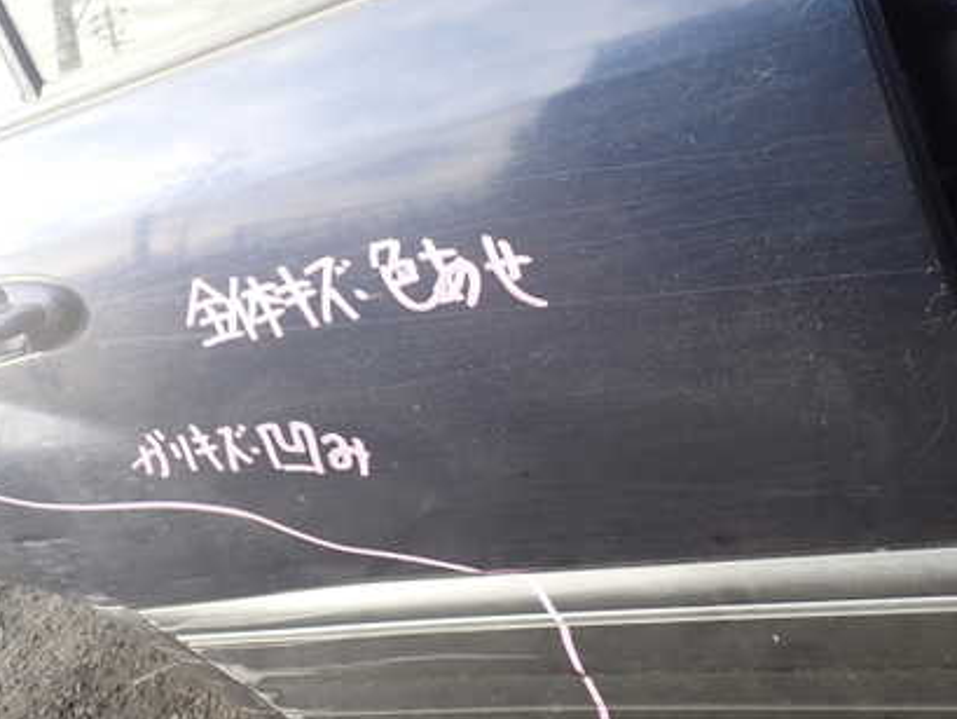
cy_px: 314
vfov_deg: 32.9
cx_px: 463
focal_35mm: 44
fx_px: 1217
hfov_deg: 42.9
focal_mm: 5.4
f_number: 3.2
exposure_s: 1/160
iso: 100
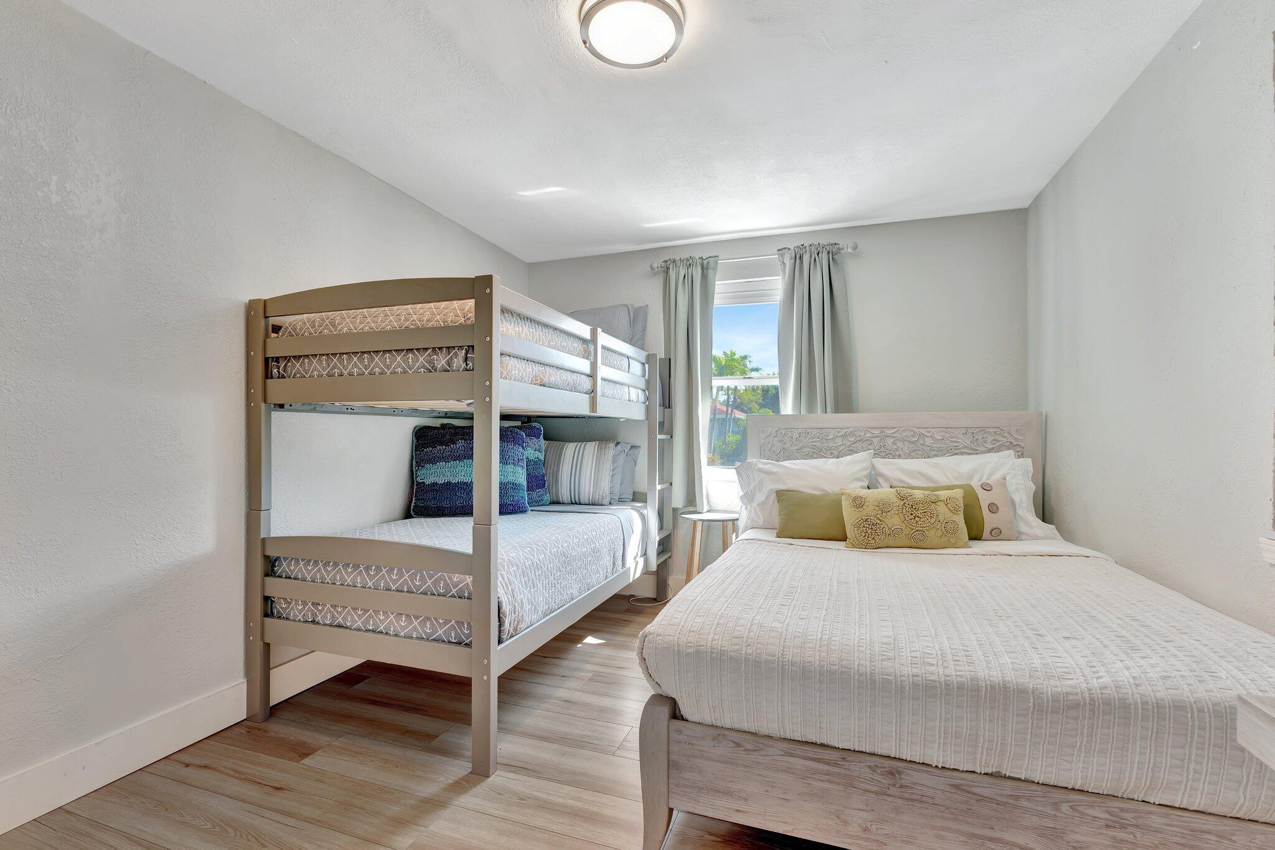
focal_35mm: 16
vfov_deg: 74.4
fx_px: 559
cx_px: 638
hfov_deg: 97.5
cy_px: 425
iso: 400
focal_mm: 15.8
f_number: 8
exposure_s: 1/4
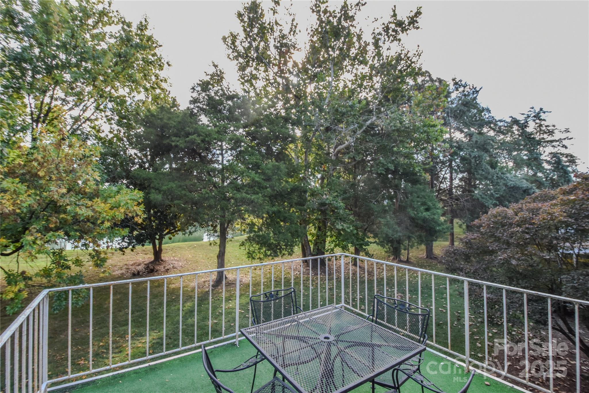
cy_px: 196
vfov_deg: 77.3
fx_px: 245
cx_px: 294
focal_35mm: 15
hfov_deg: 100.4
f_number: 6.3
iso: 400
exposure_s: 1/160
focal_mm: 10
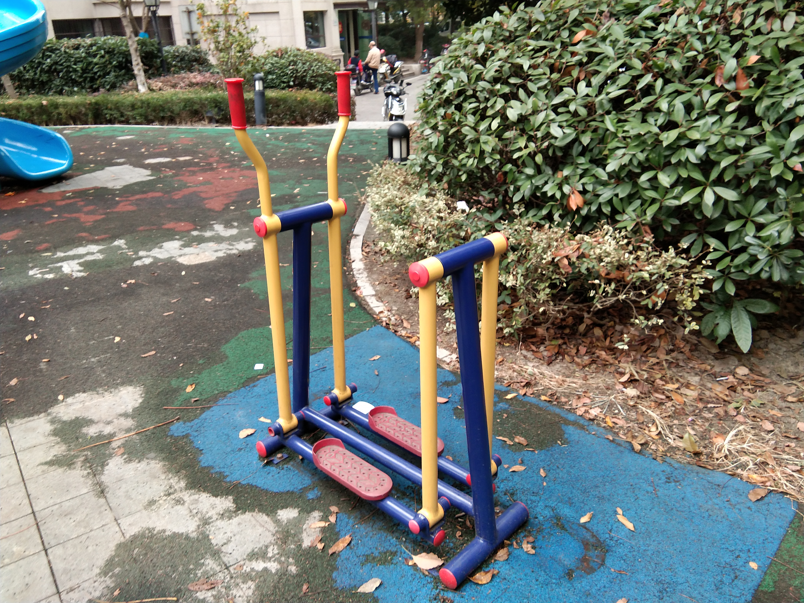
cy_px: 302
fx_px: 720
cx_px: 402
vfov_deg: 45.4
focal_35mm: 31
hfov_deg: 58.4
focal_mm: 3.69
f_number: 2.2
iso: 160
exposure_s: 1/50
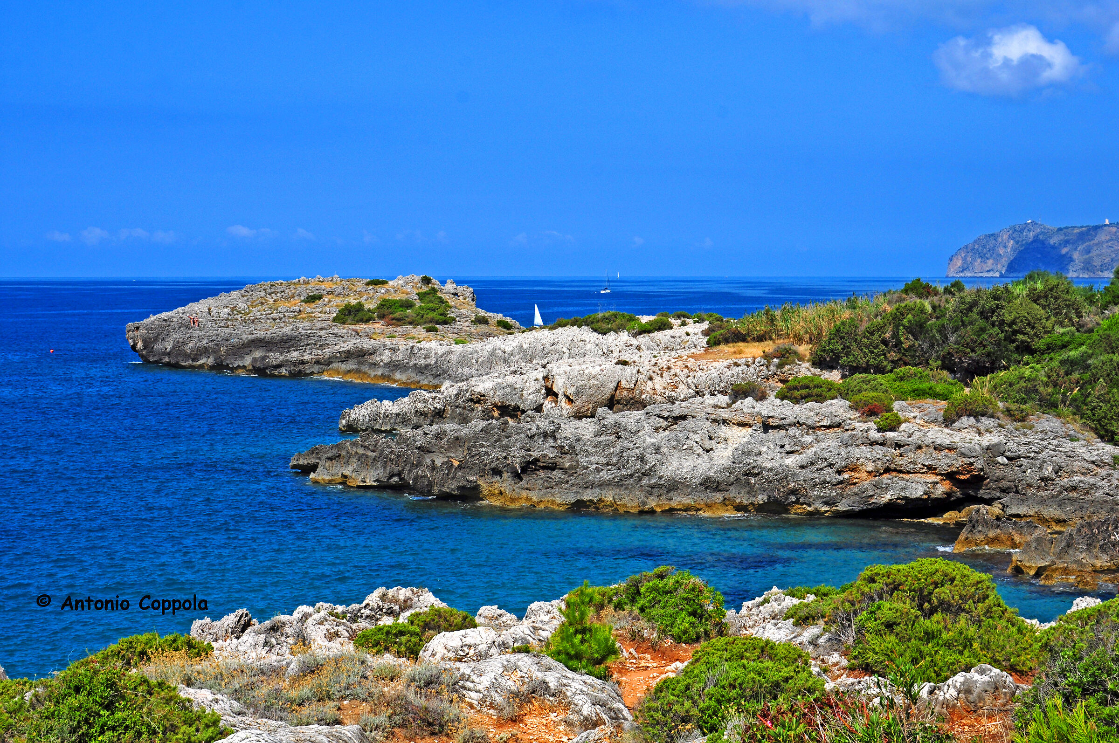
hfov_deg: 31.9
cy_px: 372
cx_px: 560
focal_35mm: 63
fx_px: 1956
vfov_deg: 21.5
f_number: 11
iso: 200
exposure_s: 1/500
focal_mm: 42
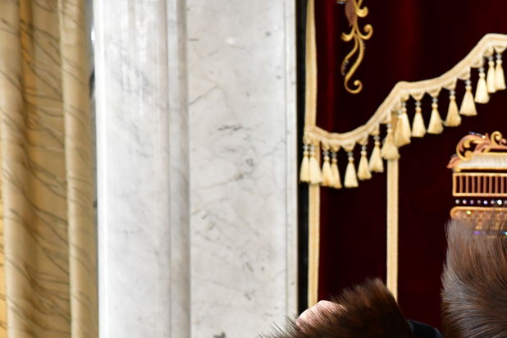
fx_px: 3352
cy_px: 382
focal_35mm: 238
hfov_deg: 8.6
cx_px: 515
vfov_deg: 5.8
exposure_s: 1/100
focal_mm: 105
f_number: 5.6
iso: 2500
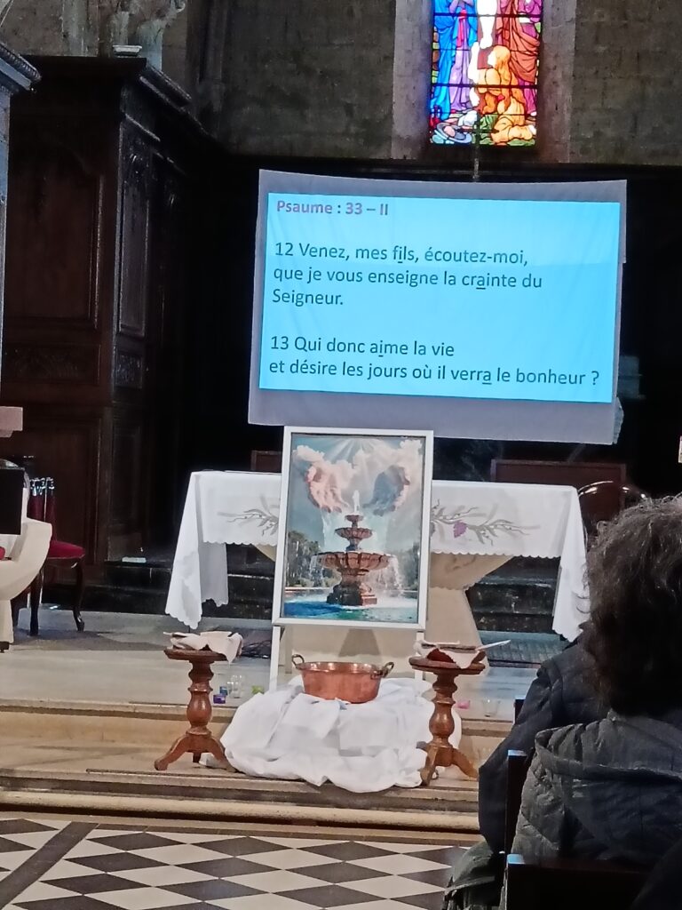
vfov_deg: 23.3
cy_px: 455
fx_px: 2207
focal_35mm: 84
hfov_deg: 17.6
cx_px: 341
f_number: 1.9
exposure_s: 1/33.3
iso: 684
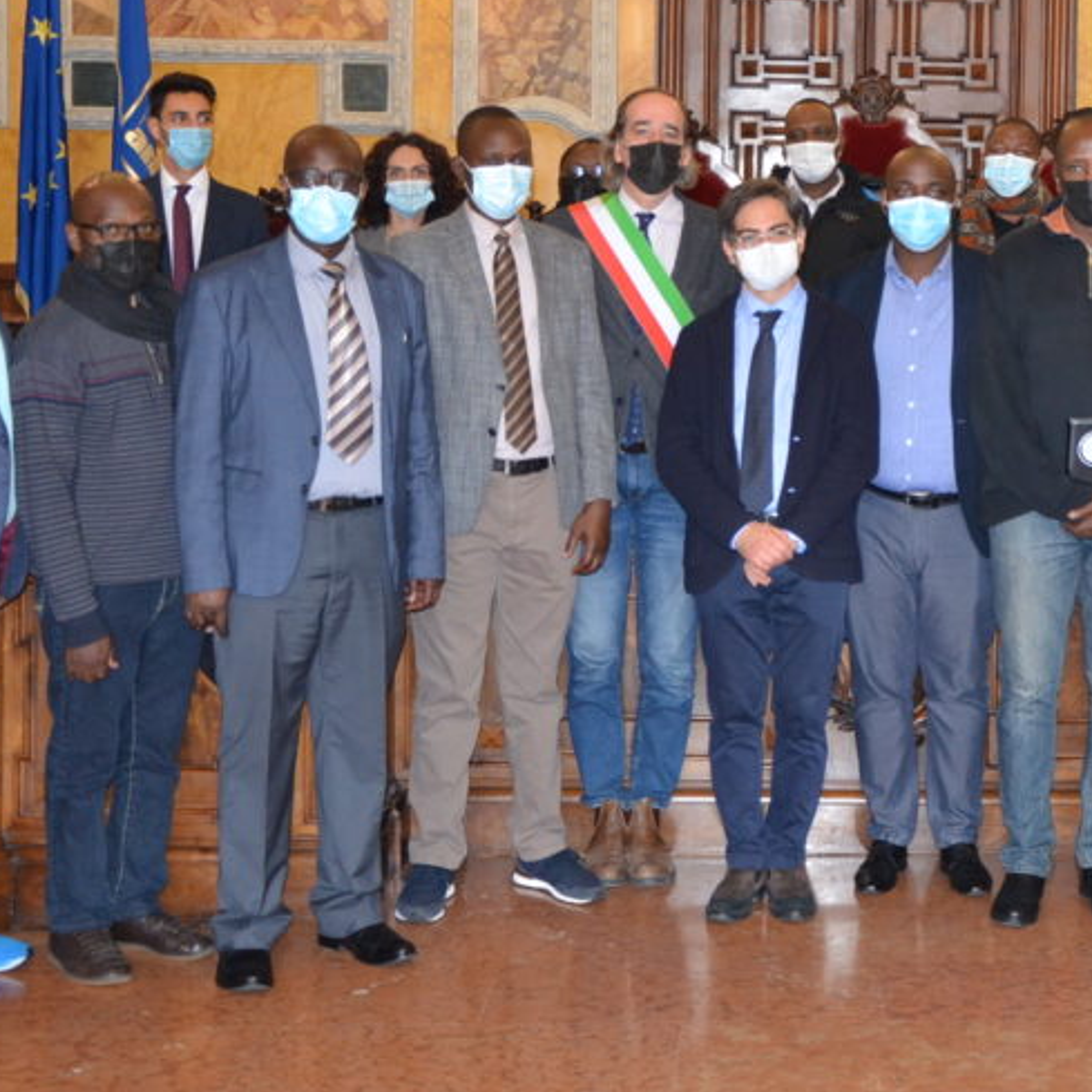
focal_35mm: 67
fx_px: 2391
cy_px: 370
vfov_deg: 25.6
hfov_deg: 24.9
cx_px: 987
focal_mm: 22
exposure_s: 1/60
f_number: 3.8
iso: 800
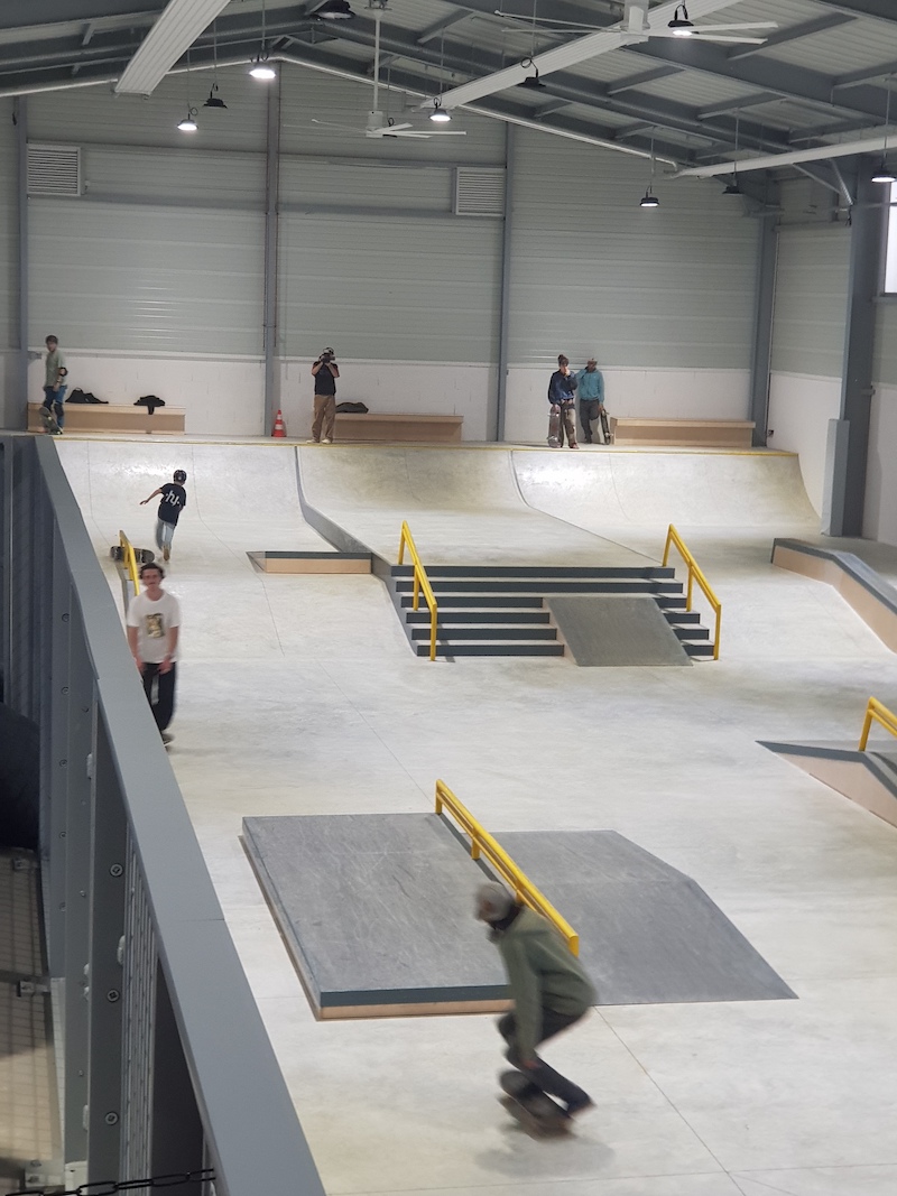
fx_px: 1797
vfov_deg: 36.8
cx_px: 448
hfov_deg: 28.0
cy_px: 598
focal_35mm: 52
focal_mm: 6
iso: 125
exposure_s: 1/30
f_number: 2.4
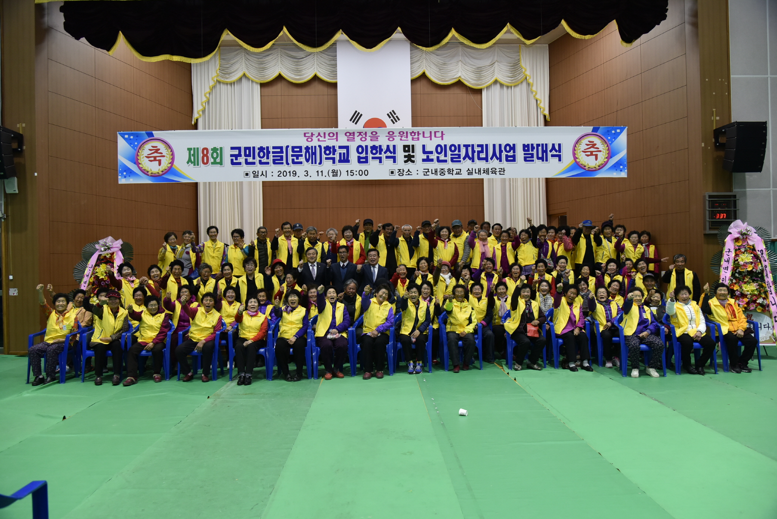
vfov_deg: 47.9
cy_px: 260
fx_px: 583
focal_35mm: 27
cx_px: 388
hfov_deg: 67.4
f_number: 4.5
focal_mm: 27
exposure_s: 1/125
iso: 1000
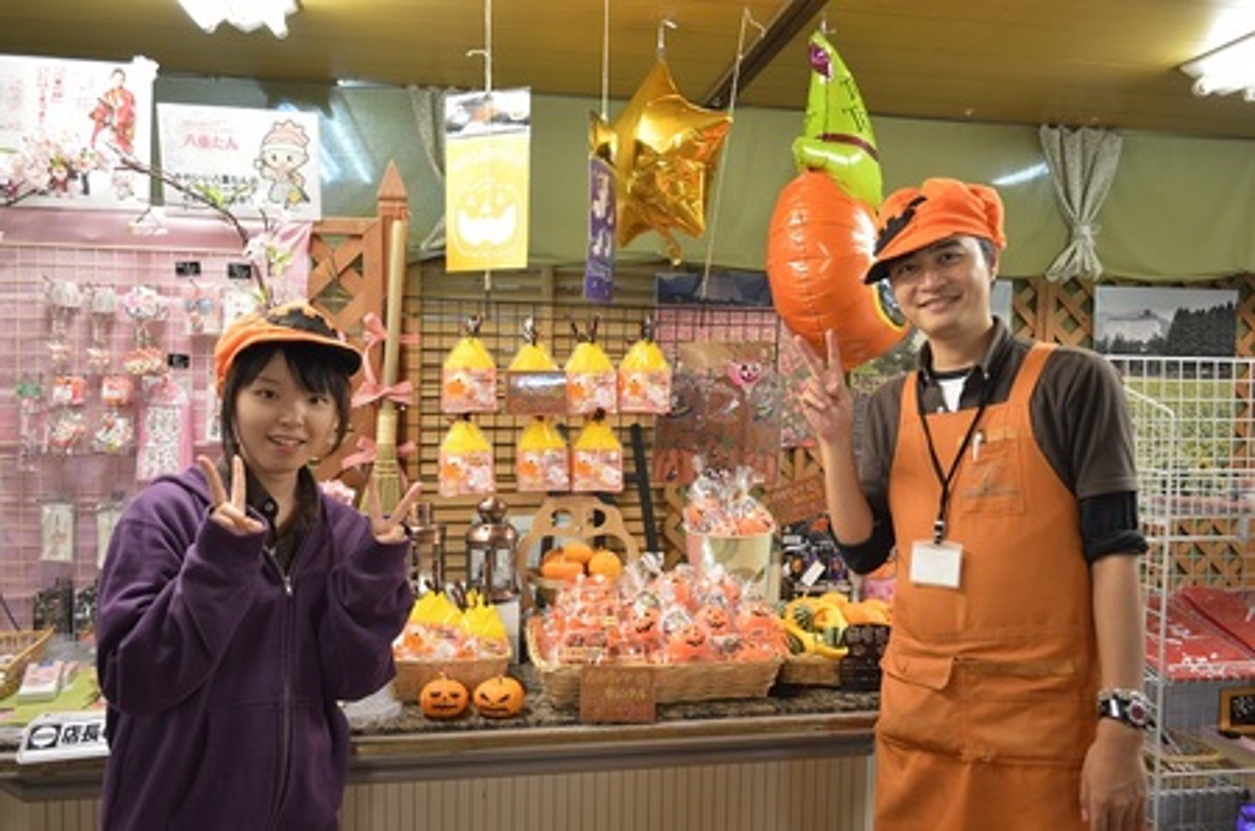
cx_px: 628
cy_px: 416
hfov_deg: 67.5
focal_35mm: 27
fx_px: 939
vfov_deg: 47.7
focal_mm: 18
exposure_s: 1/25
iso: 400
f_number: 3.5
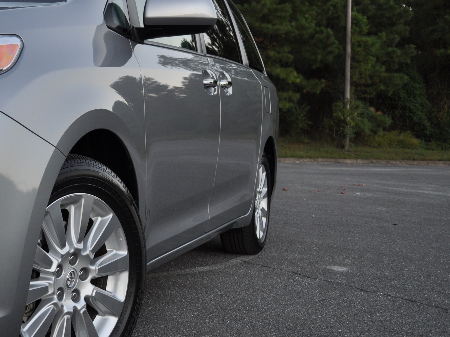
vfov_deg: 25.7
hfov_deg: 33.3
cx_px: 124
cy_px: 162
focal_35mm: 57
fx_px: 741
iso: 400
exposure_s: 1/80
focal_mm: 26
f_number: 4.5
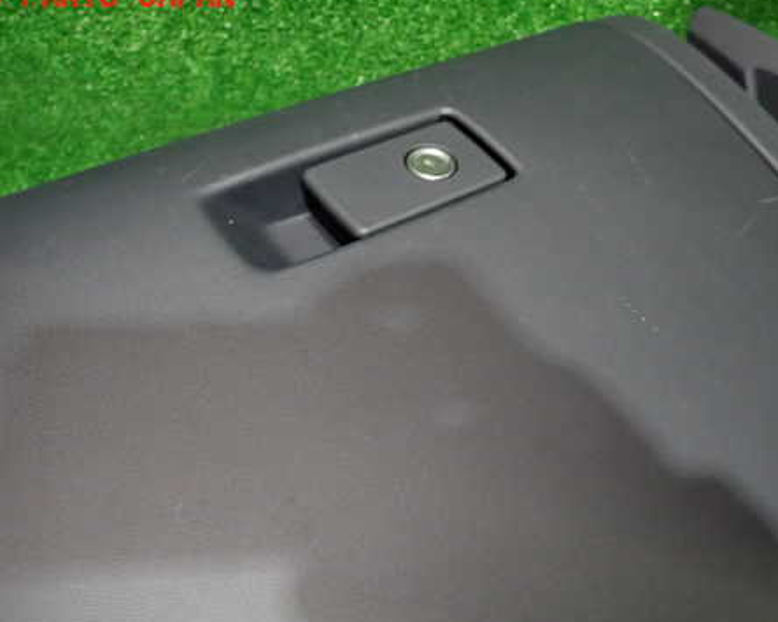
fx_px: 760
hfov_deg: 54.1
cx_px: 442
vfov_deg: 44.3
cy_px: 368
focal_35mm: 33
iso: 800
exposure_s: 1/30
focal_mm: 4.5
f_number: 2
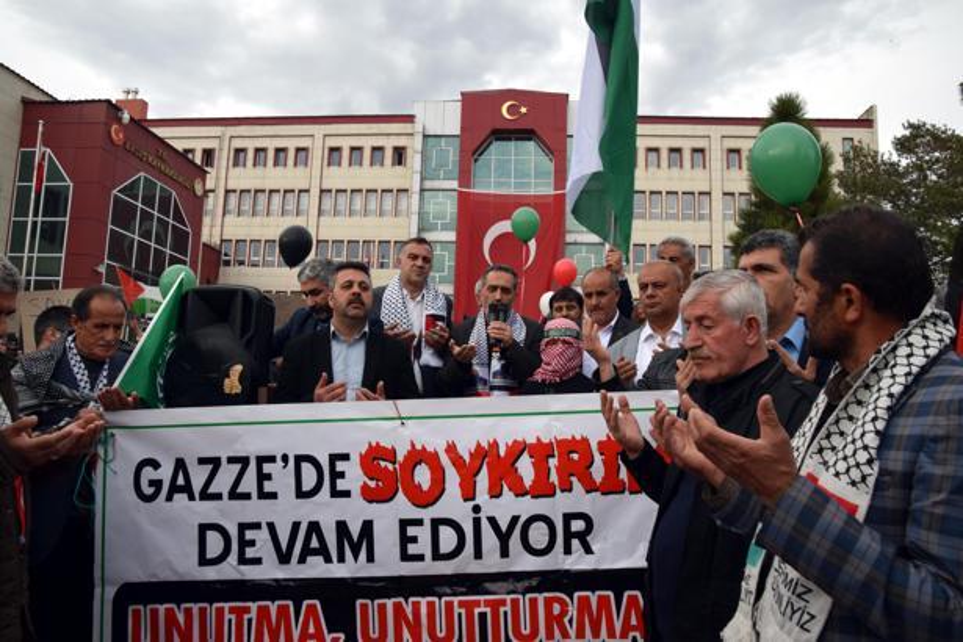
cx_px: 482
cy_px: 321
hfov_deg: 73.7
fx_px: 642
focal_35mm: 24
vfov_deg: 53.1
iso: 400
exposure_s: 1/250
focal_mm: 16
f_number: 8
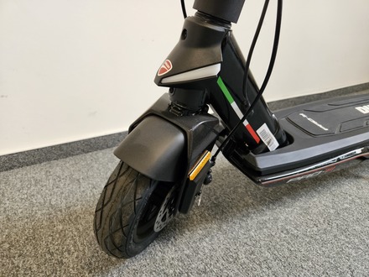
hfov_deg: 73.9
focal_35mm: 23
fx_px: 245
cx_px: 184
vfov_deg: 58.9
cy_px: 138
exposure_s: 1/142
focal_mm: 5.4
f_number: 1.8
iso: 640
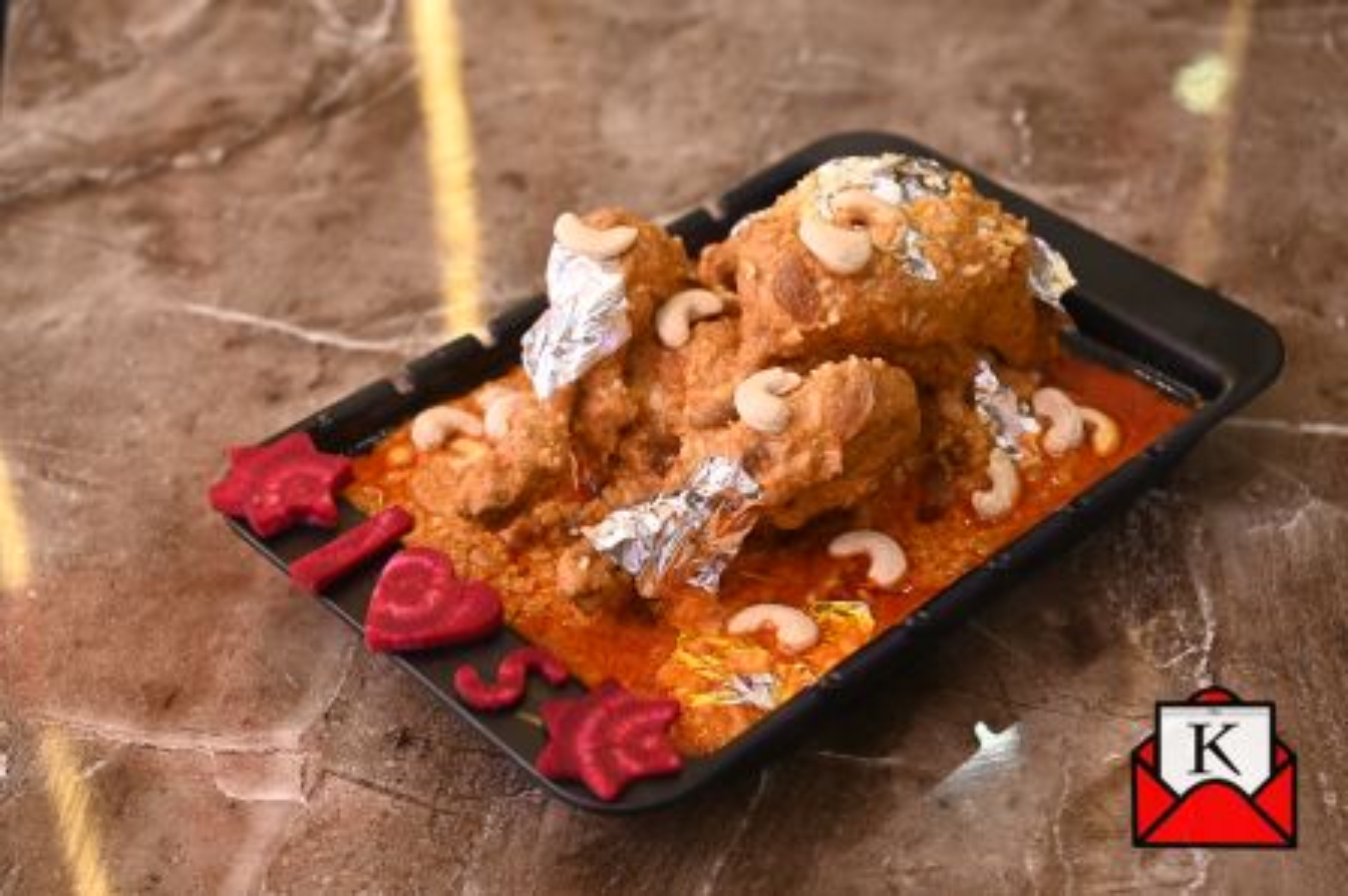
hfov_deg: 32.4
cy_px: 448
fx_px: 2320
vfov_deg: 21.9
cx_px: 674
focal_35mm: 62
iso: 640
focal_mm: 62
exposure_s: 1/160
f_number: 5.6
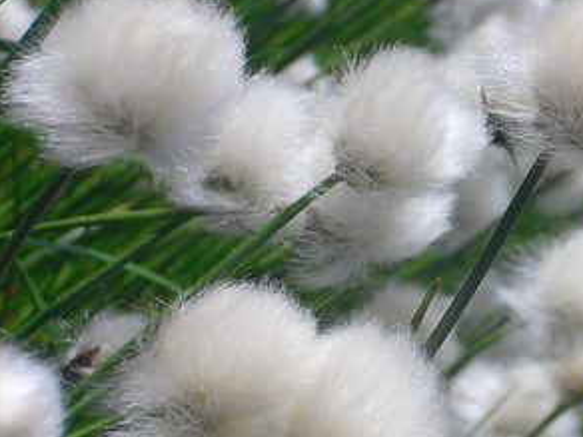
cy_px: 311
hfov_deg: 8.9
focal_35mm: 220
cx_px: 595
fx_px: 3705
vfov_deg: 6.7
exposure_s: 1/400
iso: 64
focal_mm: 18.9
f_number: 5.6
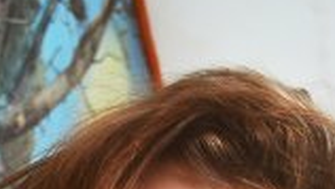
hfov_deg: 22.9
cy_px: 353
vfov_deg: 11.9
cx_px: 164
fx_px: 826
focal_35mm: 93
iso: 400
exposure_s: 1/6
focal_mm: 24
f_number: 4
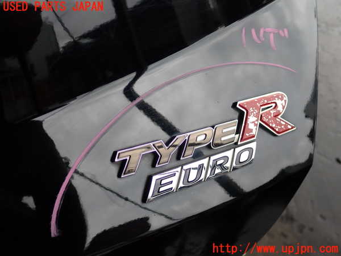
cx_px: 170
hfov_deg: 49.0
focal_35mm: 38
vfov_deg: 37.7
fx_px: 374
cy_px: 128
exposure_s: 1/200
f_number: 2.7
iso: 100
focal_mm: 6.83
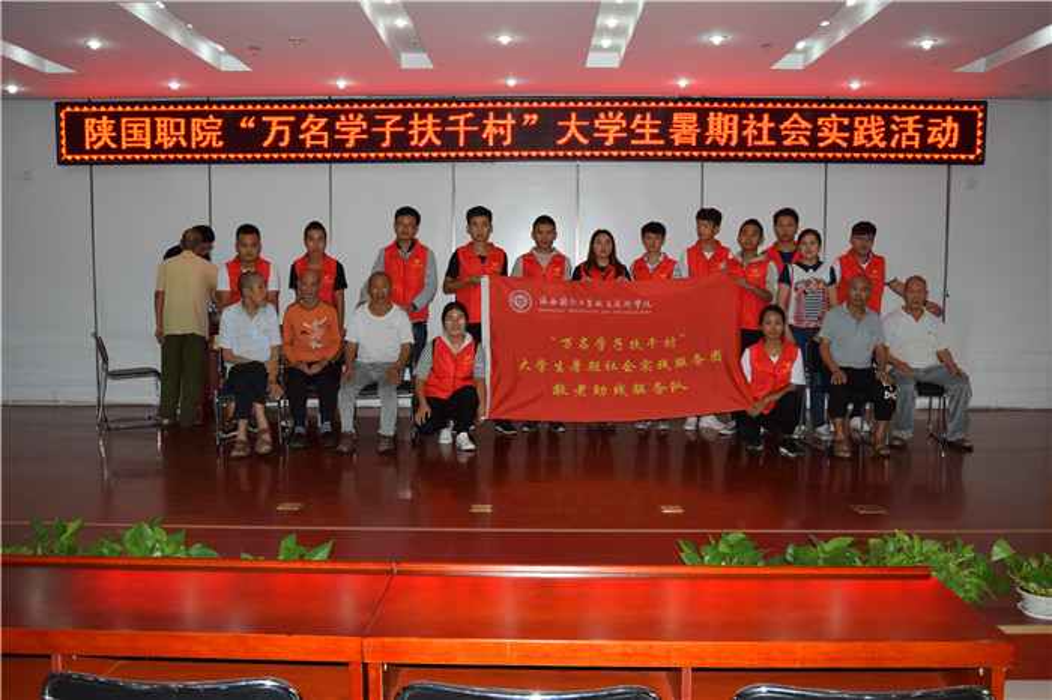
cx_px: 526
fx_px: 920
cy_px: 350
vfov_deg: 41.7
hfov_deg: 59.5
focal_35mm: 32
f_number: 5.6
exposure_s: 1/125
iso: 400
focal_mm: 21
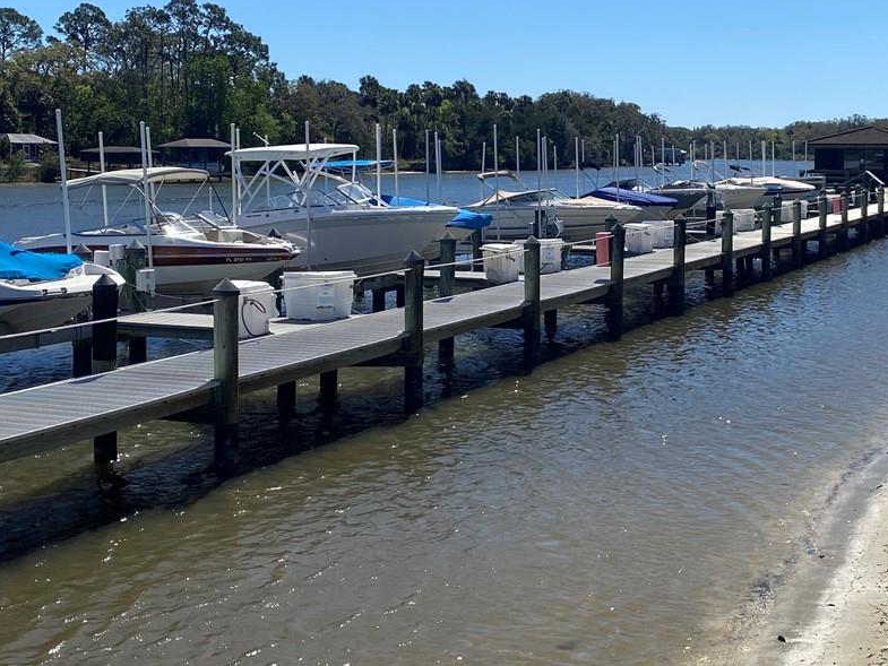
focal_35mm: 53
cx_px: 596
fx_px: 1360
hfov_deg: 35.8
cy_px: 233
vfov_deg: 27.4
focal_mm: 4.25
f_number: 1.8
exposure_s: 1/4444
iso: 32
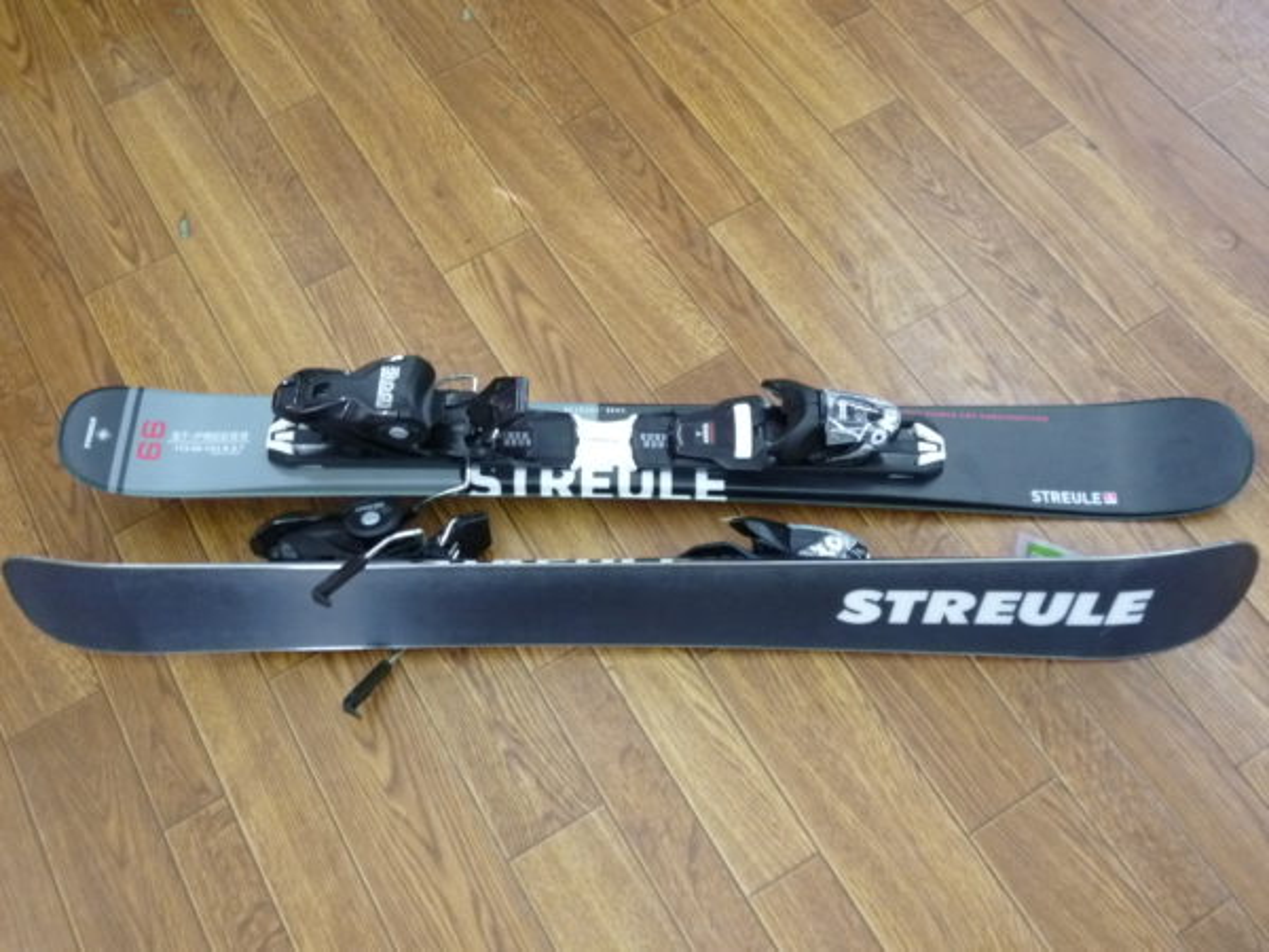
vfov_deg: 39.7
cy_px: 476
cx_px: 634
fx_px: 1320
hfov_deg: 51.4
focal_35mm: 36
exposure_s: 1/25
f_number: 3.5
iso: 400
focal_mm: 6.4
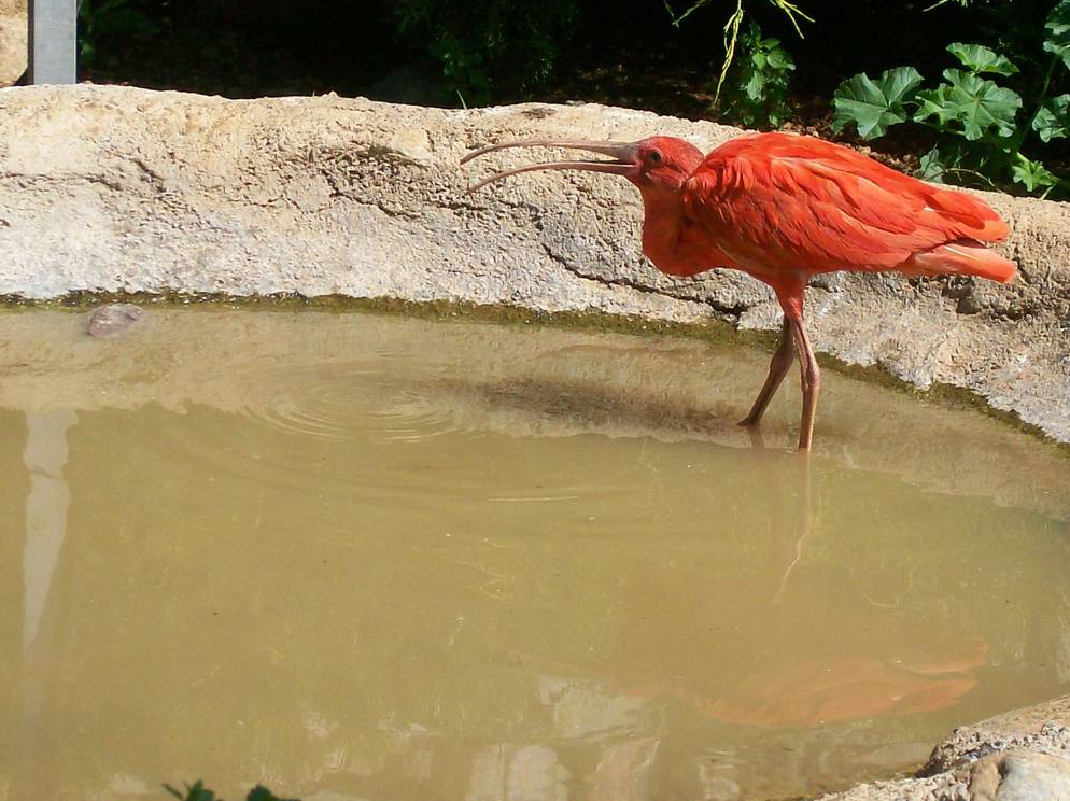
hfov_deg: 14.1
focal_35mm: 140
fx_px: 4324
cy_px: 289
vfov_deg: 10.6
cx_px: 714
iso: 80
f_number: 4.3
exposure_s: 1/720
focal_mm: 14.3
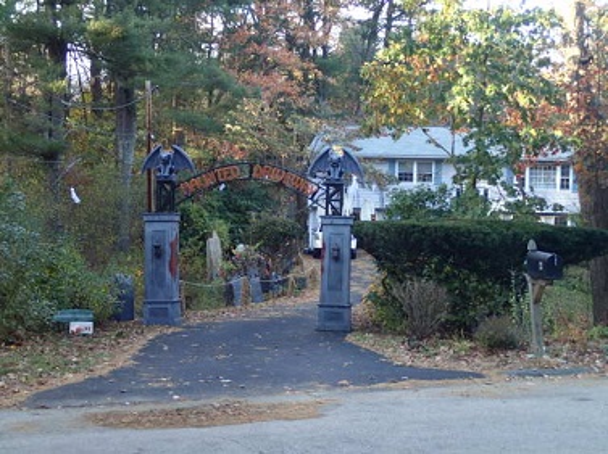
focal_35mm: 65
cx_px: 304
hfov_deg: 29.8
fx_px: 1141
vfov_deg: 22.6
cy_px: 227
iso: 250
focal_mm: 11.78
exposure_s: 1/60
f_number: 3.8
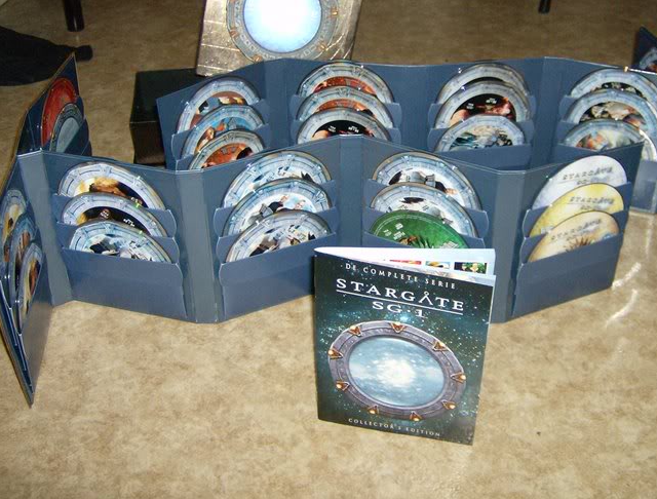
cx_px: 360
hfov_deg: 41.9
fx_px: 858
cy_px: 196
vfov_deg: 32.3
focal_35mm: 45
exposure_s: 1/60
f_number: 2.8
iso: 200
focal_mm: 6
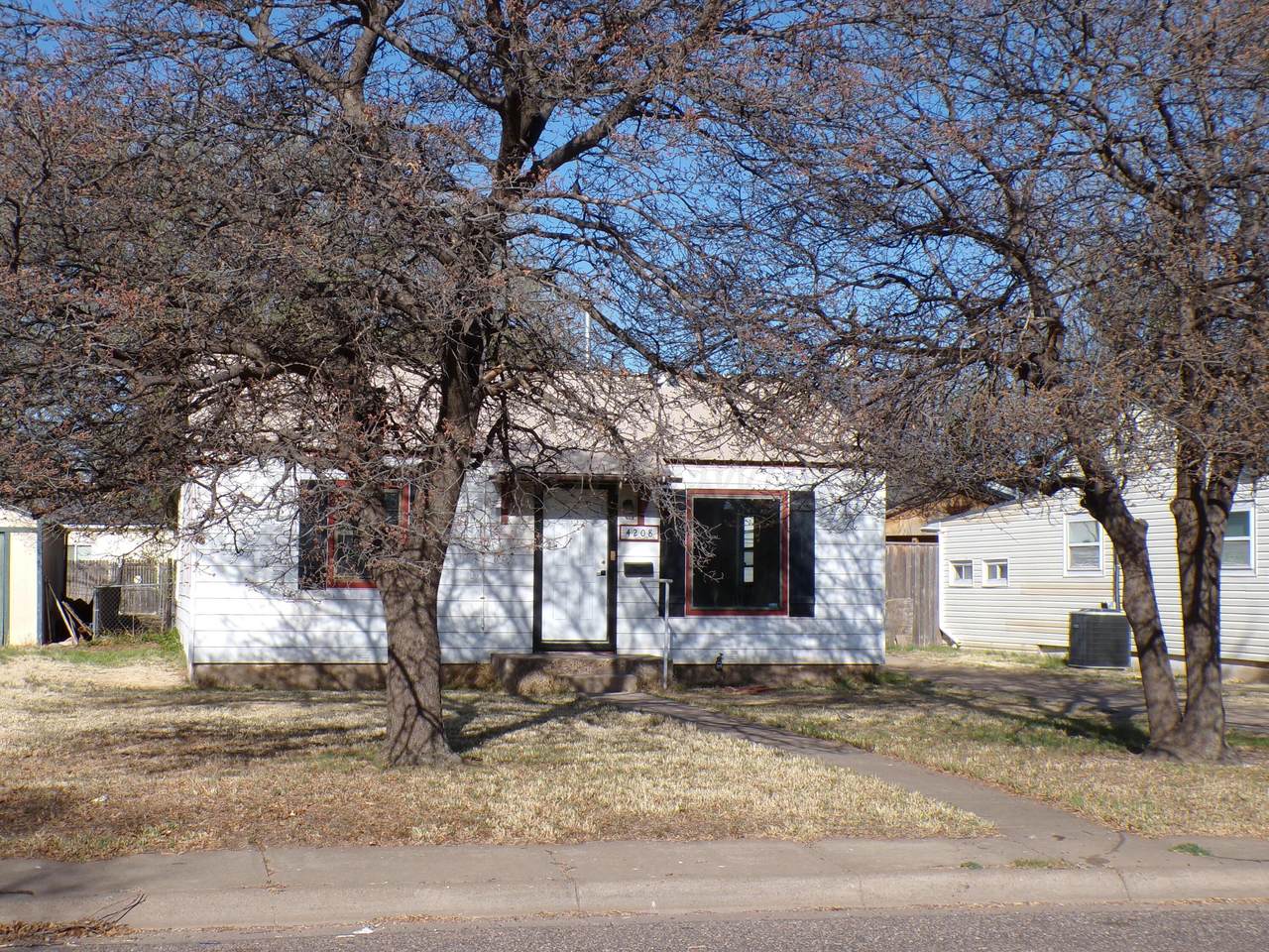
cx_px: 634
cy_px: 476
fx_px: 1796
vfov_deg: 29.7
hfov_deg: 38.9
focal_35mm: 49
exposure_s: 1/480
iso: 100
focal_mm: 8.7
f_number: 5.3
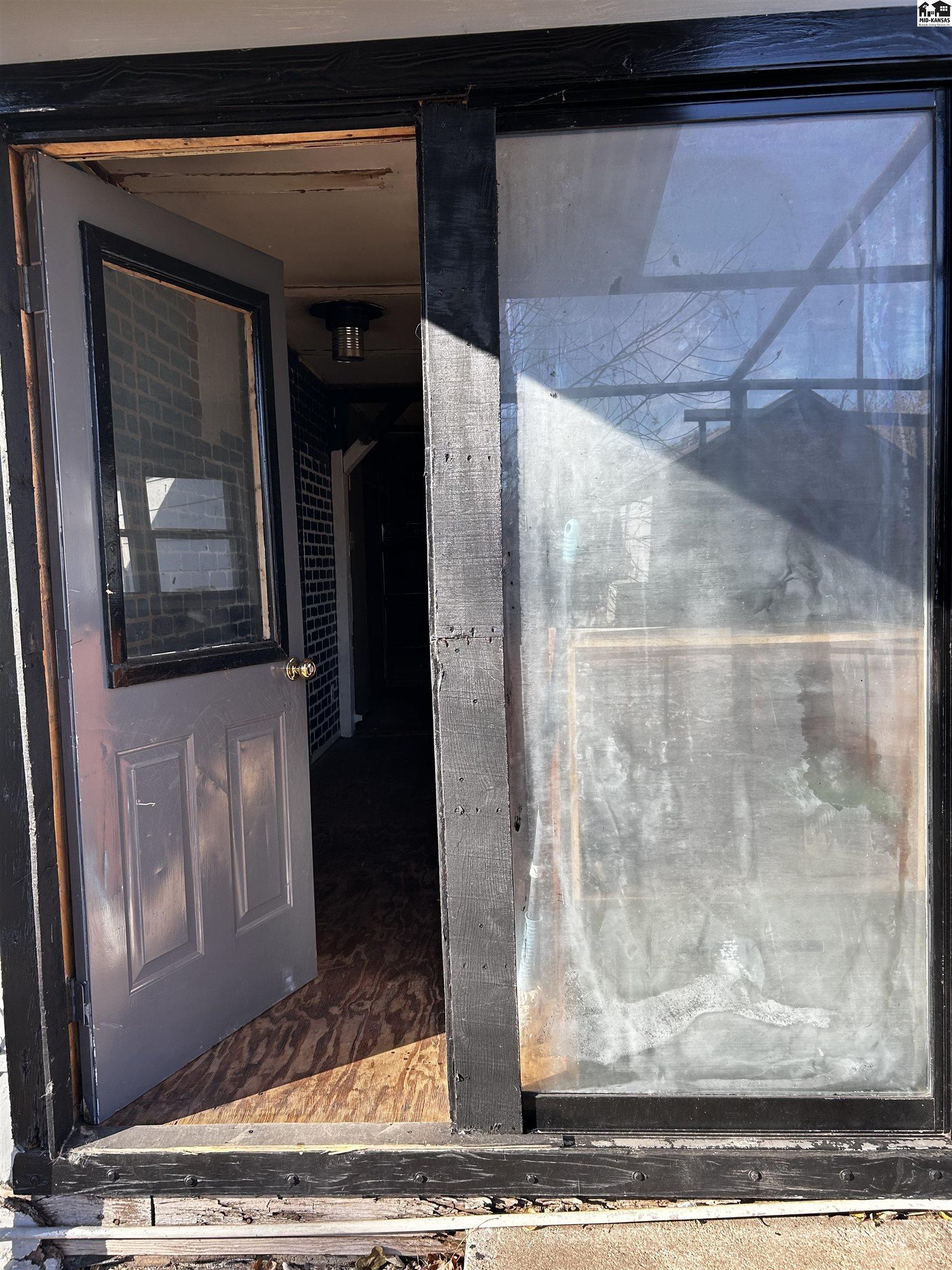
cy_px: 635
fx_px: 953
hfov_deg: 53.1
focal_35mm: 26
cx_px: 476
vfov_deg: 67.3
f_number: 1.5
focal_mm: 5.7
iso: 50
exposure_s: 1/516
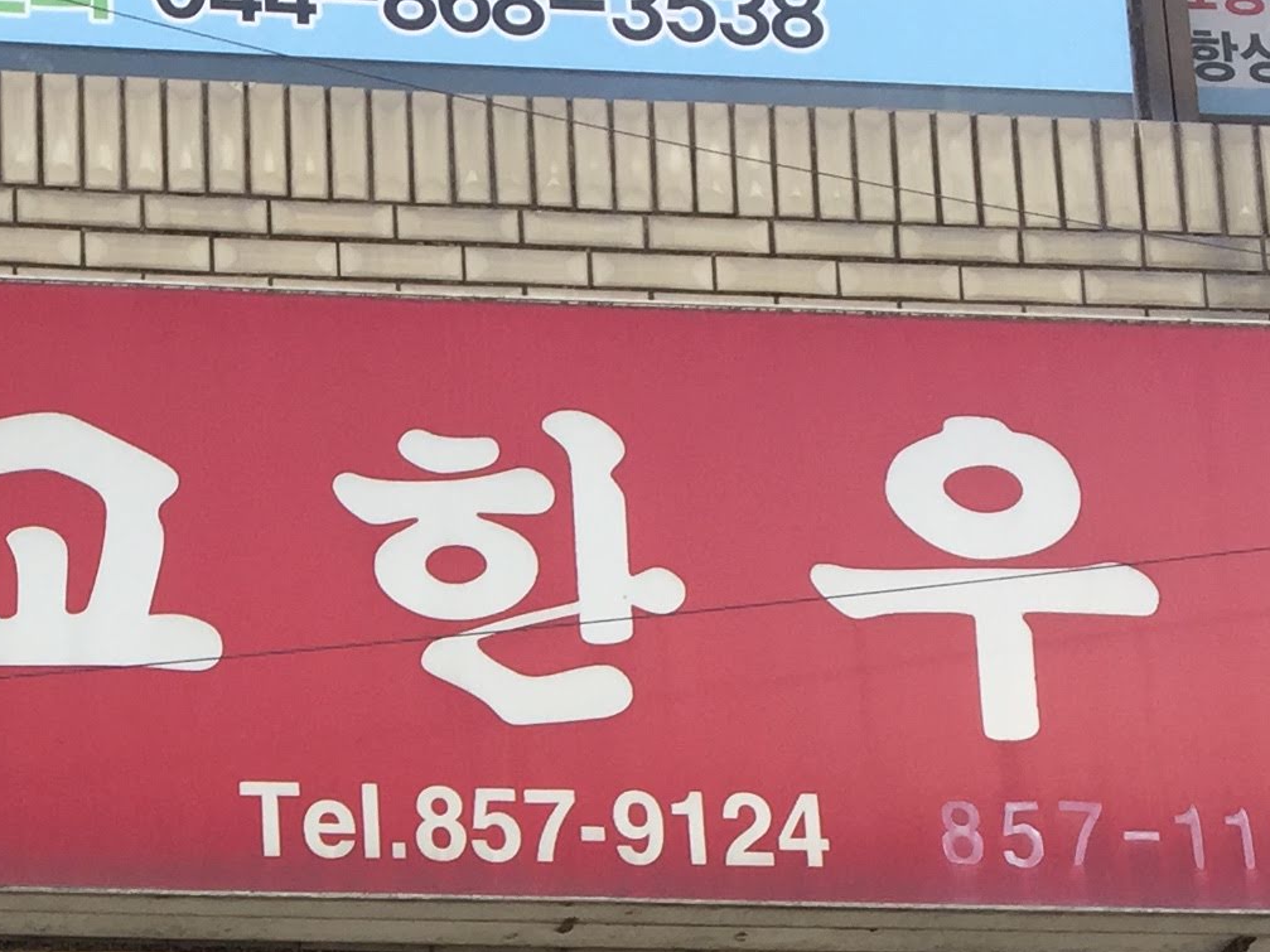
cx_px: 9
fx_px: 3448
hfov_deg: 20.2
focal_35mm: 94
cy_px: 1290
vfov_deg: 14.9
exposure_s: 1/439
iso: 32
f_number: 2.2
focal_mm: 4.15
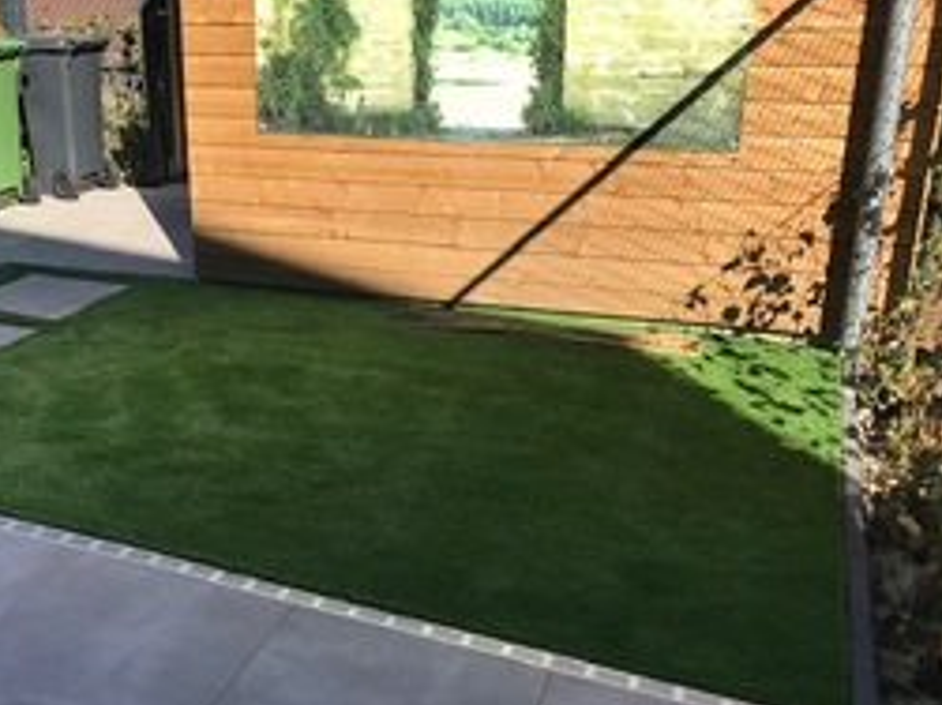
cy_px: 326
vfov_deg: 36.8
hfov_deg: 47.1
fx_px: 1061
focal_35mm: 39
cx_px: 313
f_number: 1.8
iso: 20
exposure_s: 1/1259
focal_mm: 3.99
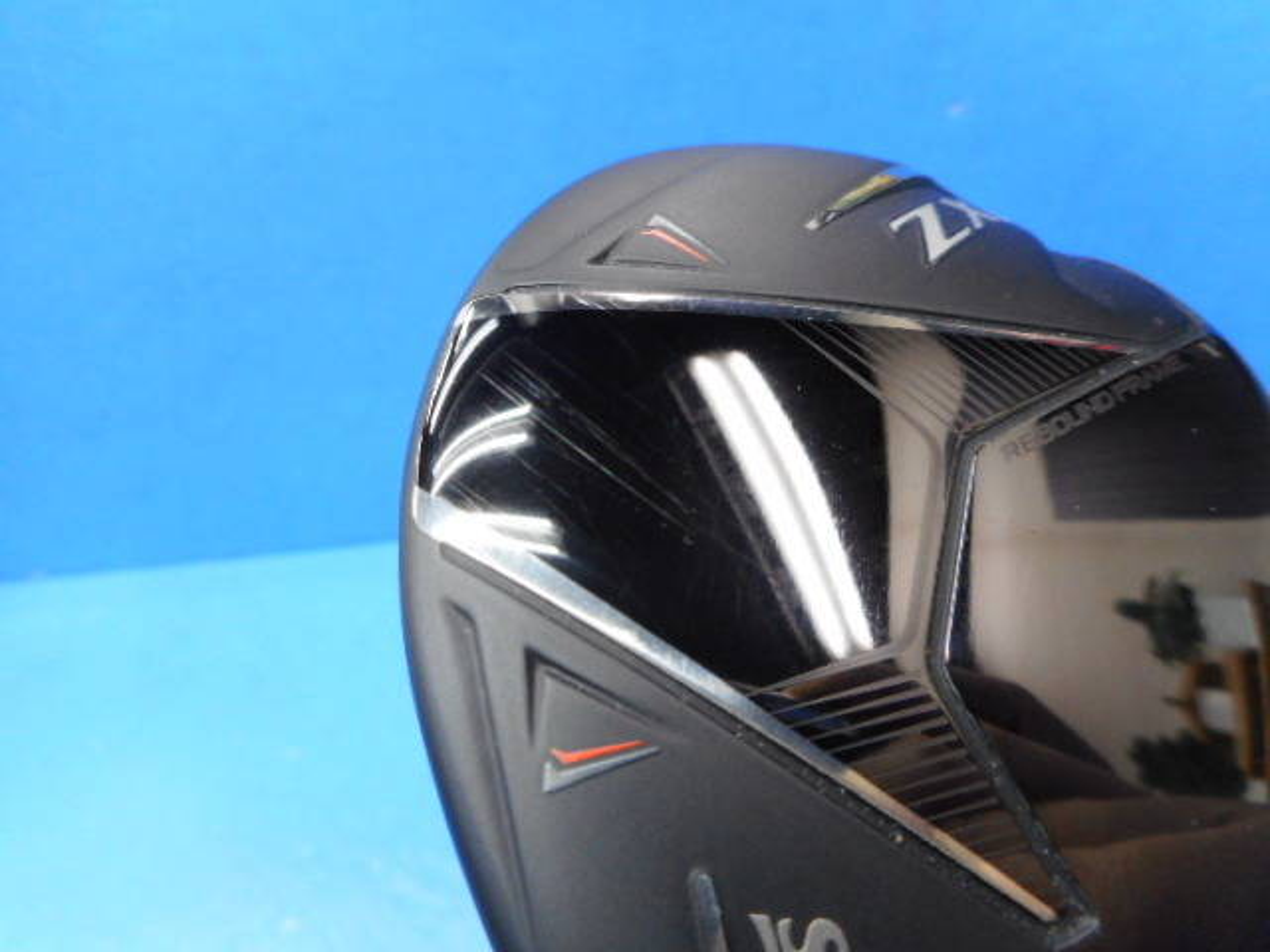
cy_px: 476
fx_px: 917
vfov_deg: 54.9
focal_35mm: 25
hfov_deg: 69.4
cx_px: 635
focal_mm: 4.5
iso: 220
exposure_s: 1/30
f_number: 3.7
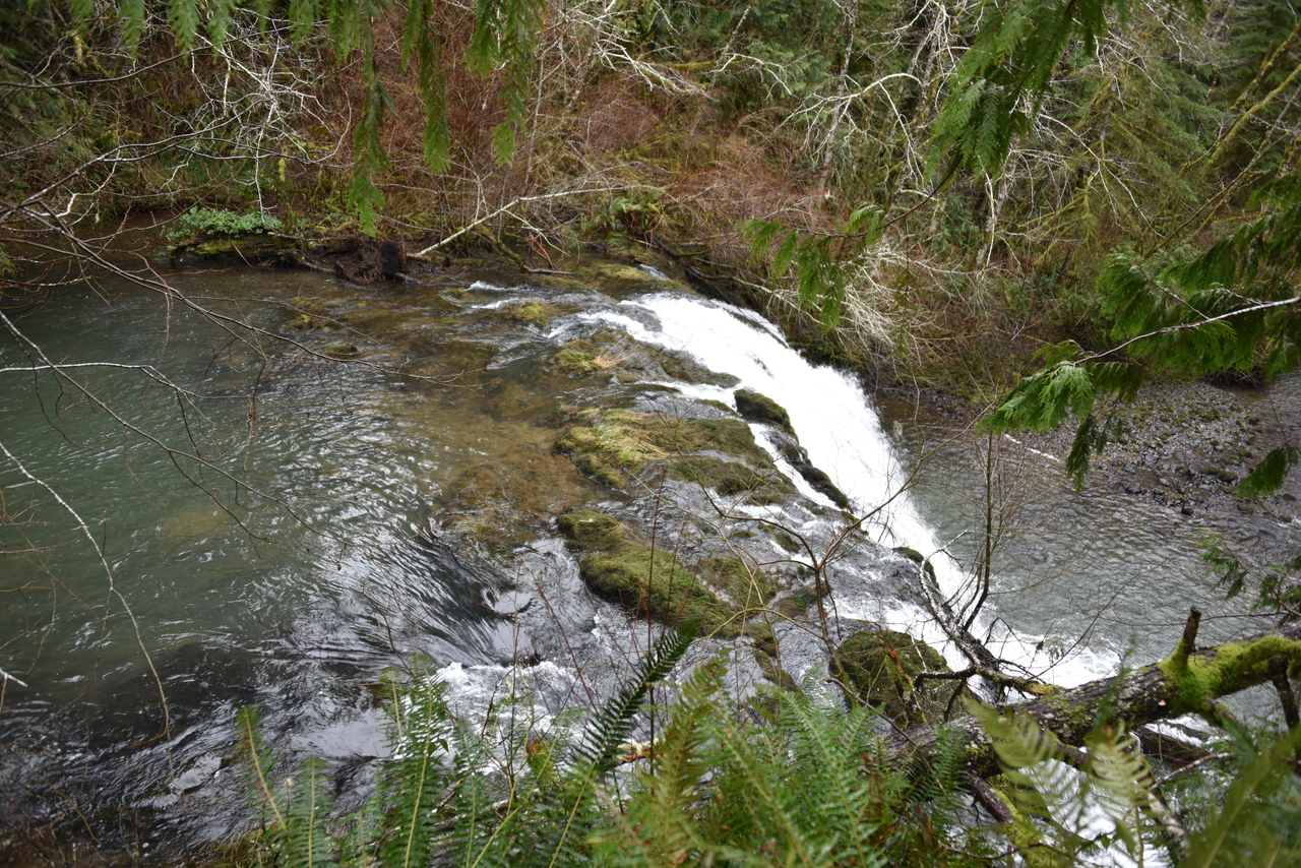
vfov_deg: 46.4
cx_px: 650
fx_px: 1012
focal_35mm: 28
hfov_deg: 65.5
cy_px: 434
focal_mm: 28
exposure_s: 1/60
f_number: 3.5
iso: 160
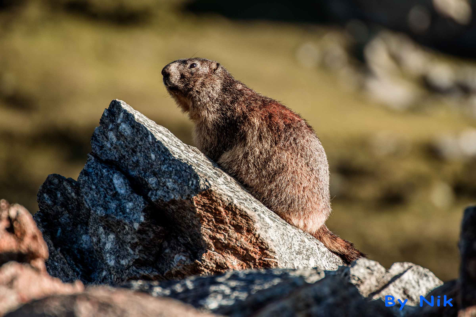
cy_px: 158
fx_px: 5950
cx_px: 238
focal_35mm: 450
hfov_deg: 4.6
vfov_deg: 3.1
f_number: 6.3
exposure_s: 1/200
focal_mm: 300
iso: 100
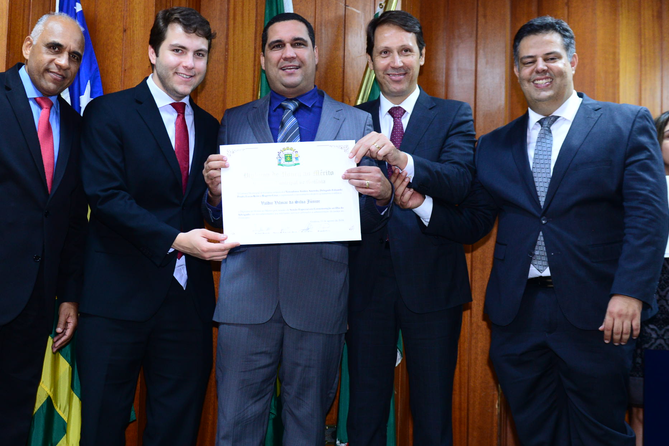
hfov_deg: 39.4
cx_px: 264
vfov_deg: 26.9
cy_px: 274
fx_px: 929
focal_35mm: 50
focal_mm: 31
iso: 1600
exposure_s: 1/60
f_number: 3.5
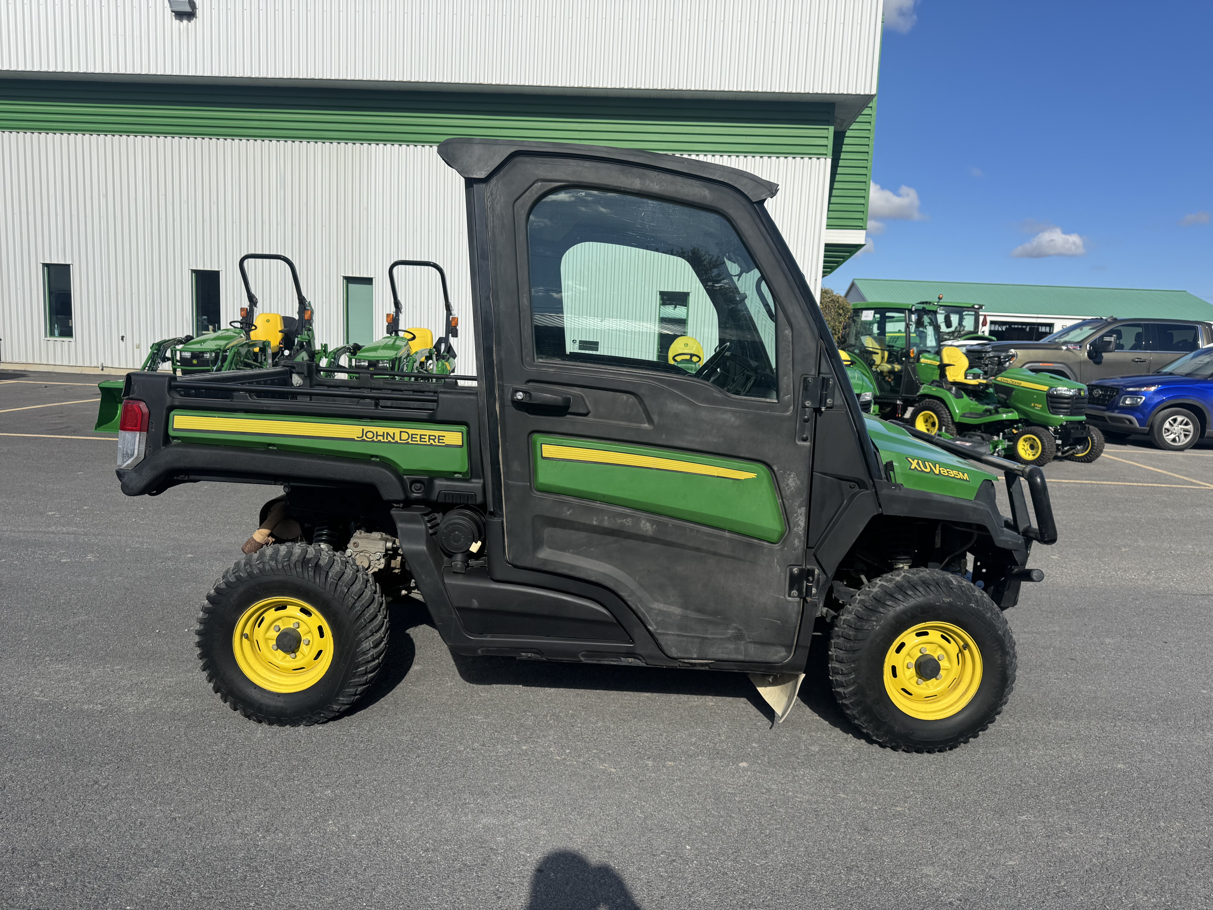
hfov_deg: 71.6
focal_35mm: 24
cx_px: 606
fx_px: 841
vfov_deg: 56.8
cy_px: 455
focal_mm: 6.76
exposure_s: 1/4950
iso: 80
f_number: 1.78
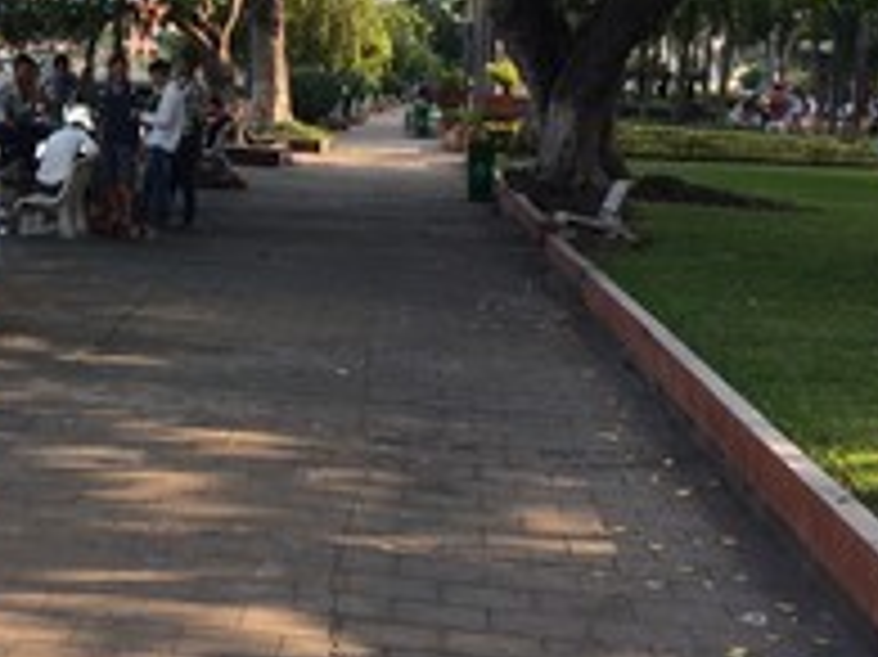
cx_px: 18
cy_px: 52
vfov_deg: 17.7
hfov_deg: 23.0
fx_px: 2079
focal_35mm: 82
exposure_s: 1/466
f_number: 2.2
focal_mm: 4.15
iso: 32
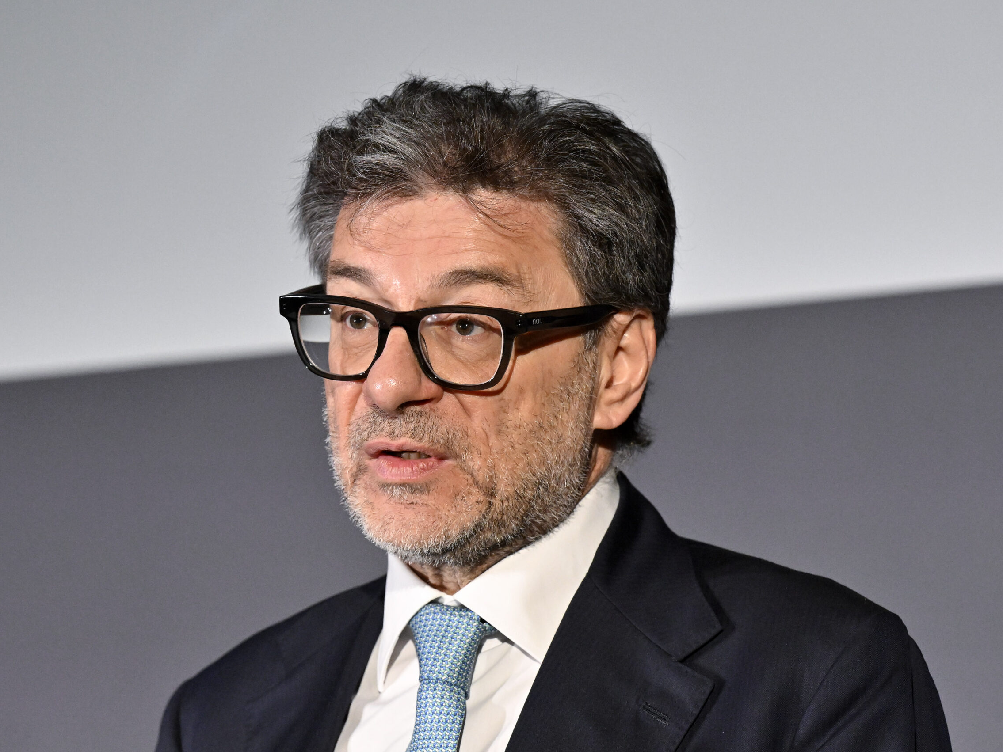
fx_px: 6288
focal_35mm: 217
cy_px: 376
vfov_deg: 6.8
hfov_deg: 9.1
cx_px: 459
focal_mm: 200
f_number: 5
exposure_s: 1/400
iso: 4000
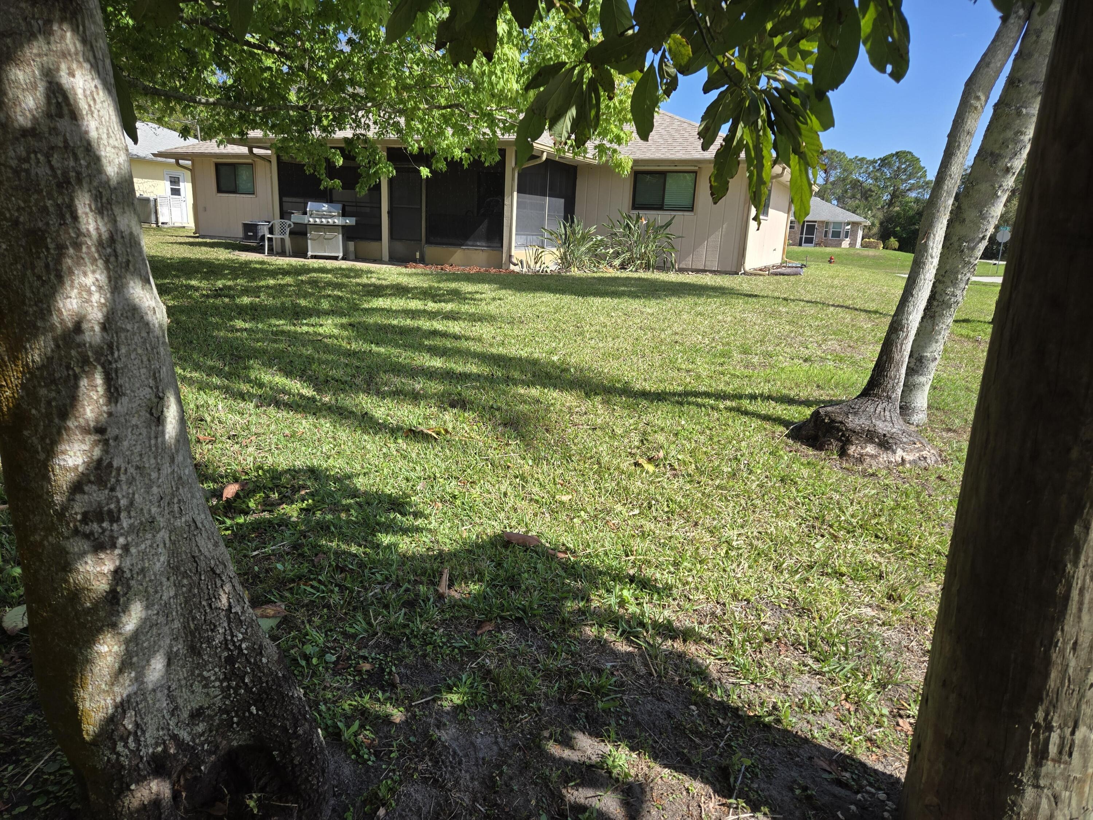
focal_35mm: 23
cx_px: 546
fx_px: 726
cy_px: 410
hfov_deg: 73.9
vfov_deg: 58.9
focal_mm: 5.4
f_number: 1.8
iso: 25
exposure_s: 1/1000
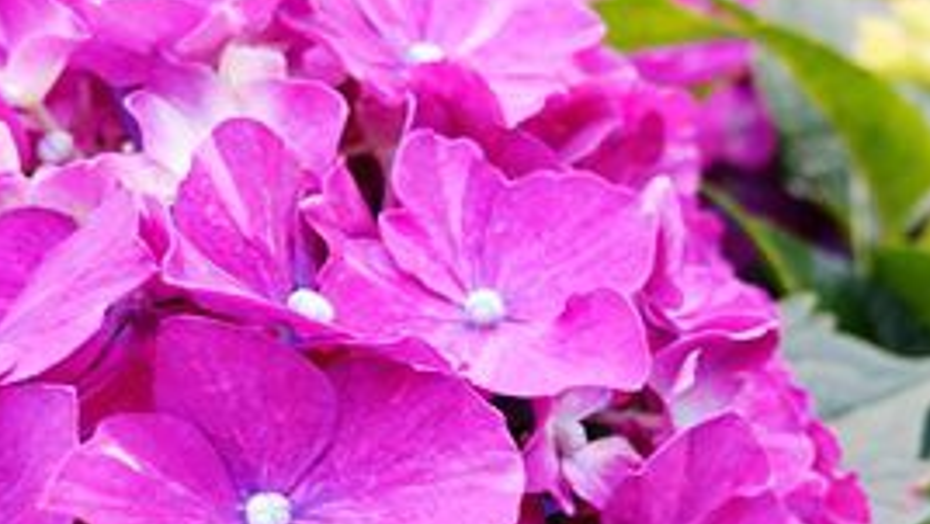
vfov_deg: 19.2
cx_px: 507
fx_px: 1505
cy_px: 512
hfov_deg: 34.3
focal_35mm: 61
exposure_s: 1/40
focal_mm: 8.8
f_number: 2.8
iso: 125
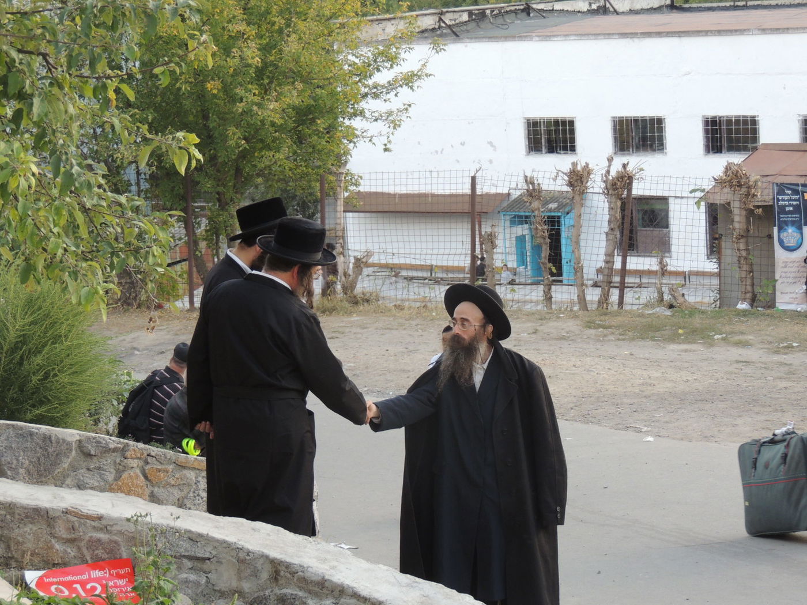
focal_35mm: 100
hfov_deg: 19.6
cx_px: 404
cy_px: 302
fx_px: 2331
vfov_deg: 14.8
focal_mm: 17.8
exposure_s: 1/60
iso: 250
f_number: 4.1
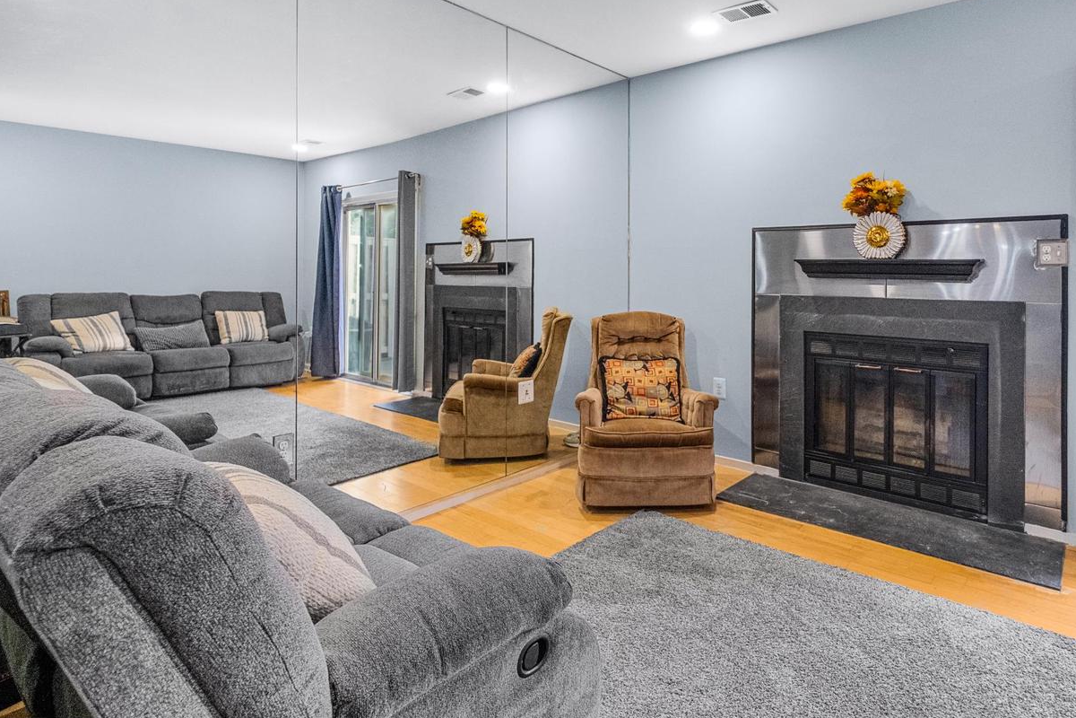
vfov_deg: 67.3
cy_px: 335
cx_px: 628
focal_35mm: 18
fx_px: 538
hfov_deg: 89.2
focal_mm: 10
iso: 1250
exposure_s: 1/60
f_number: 4
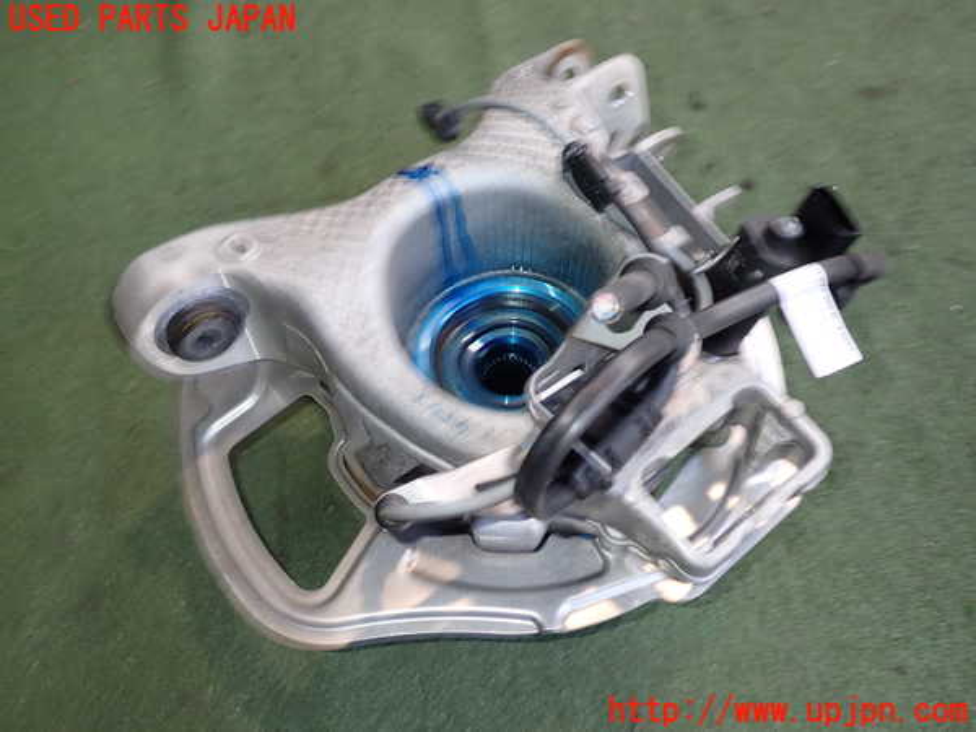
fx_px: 846
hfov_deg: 60.0
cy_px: 366
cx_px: 488
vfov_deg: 46.8
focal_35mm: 30
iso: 160
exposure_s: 1/10
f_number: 6.3
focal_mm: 5.4
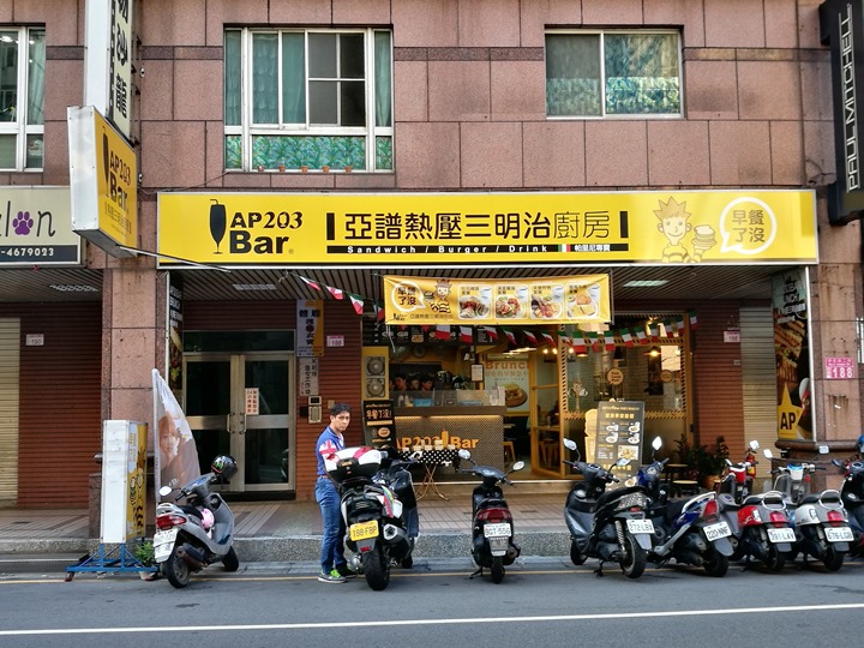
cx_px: 432
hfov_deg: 47.9
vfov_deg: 36.8
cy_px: 324
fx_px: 973
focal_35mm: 39
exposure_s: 1/60
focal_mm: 4.5
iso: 64
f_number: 2.2
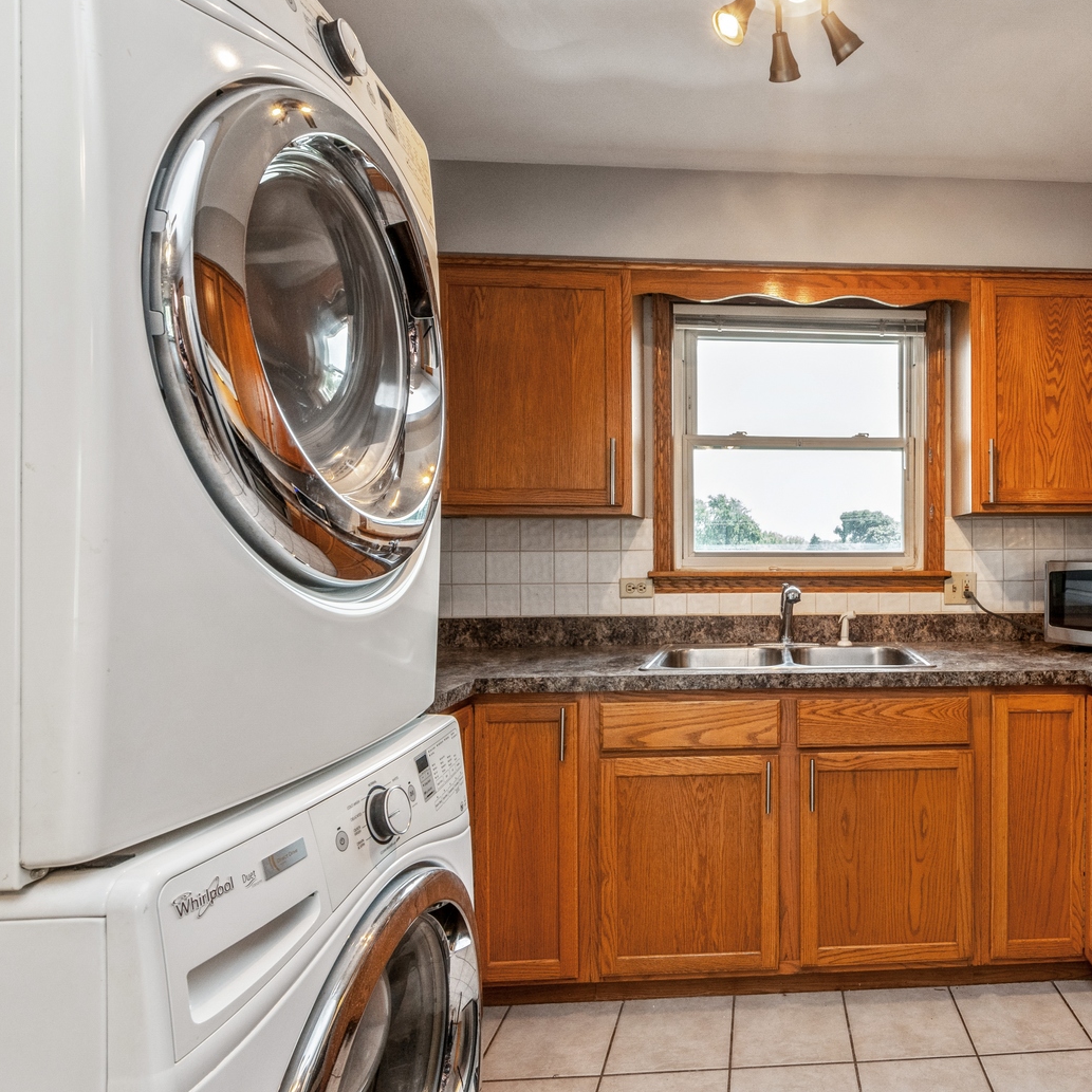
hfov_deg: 69.5
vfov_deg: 74.8
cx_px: 830
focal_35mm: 20
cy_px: 542
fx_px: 714
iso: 400
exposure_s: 1/25
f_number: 9
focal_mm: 10
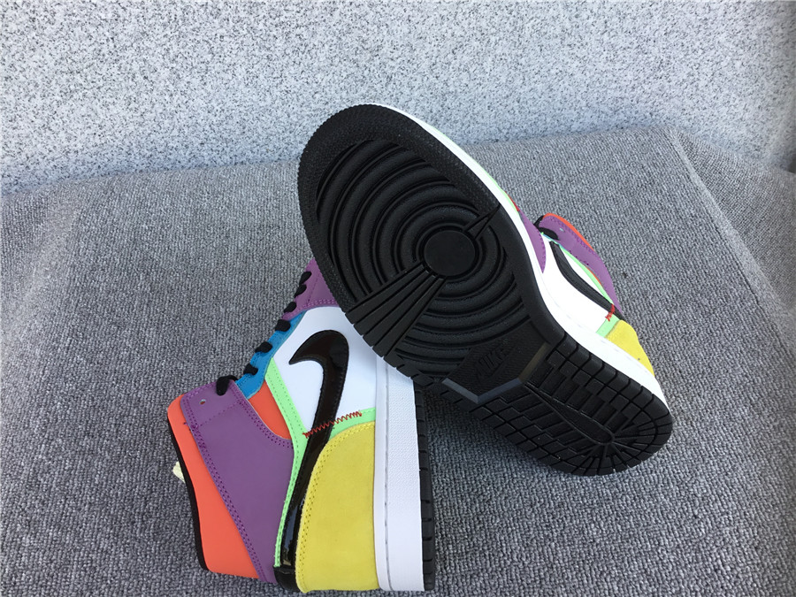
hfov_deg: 58.4
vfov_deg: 45.4
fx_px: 713
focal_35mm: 31
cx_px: 398
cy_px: 298
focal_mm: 3.3
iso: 25
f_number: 2.4
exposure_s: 1/127
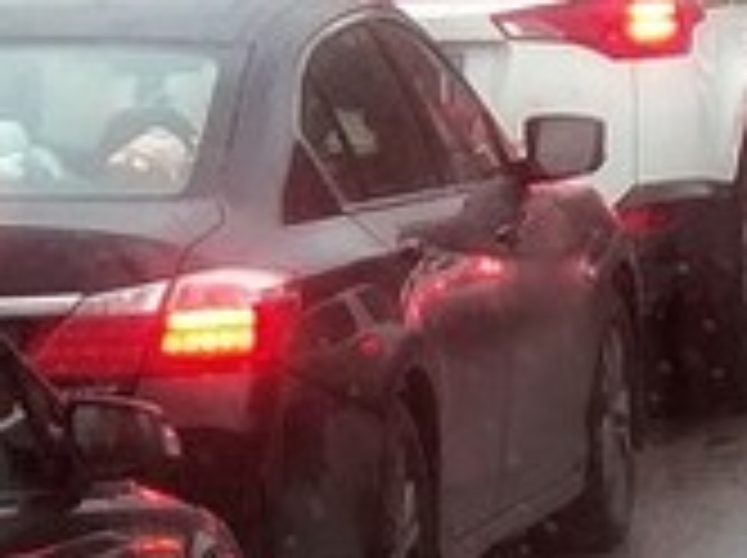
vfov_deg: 4.0
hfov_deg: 5.3
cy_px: 286
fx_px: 8081
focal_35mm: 375
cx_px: 882
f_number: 2.6
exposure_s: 1/50
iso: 250
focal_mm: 6.06
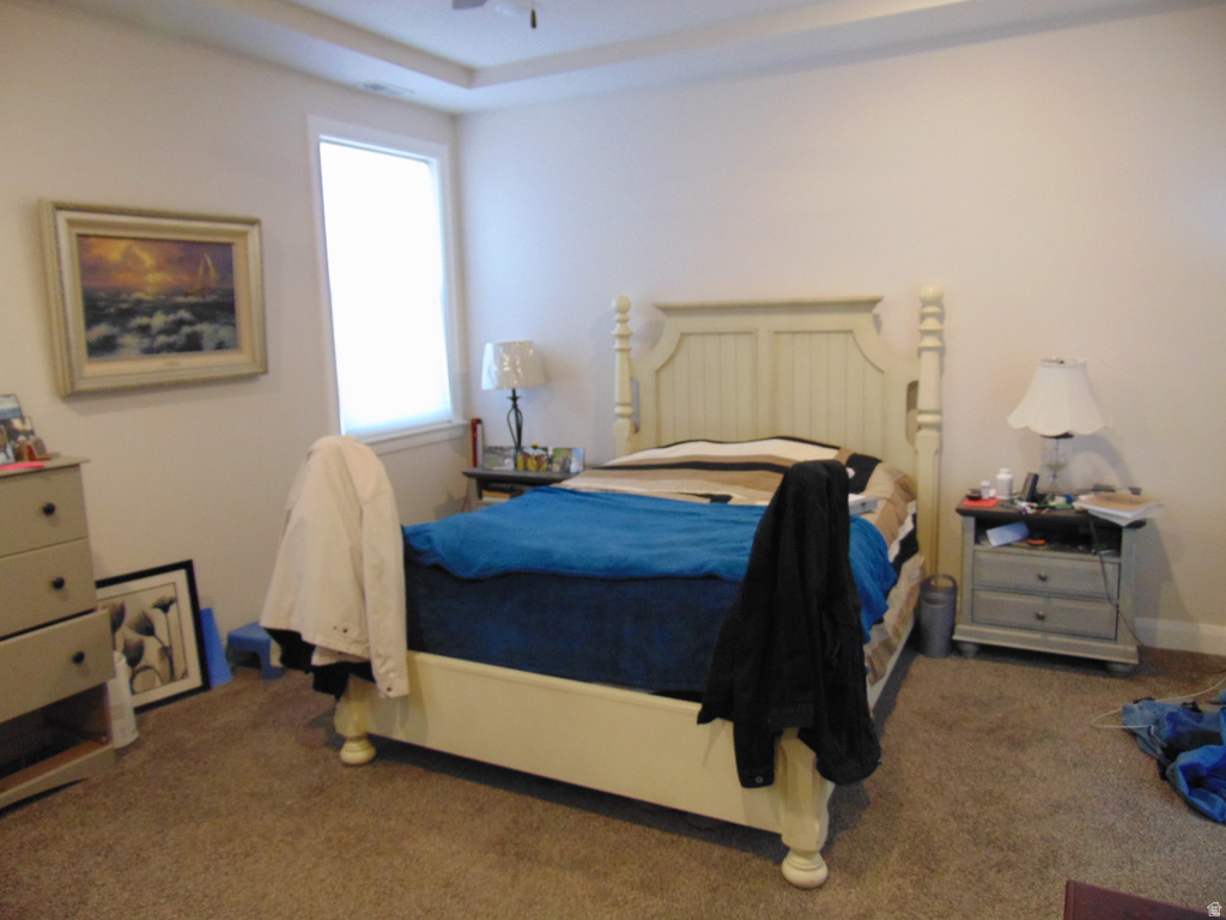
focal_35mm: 25
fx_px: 885
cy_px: 460
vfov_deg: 54.9
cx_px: 613
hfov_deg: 69.4
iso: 320
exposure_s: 1/30
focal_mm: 4.5
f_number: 3
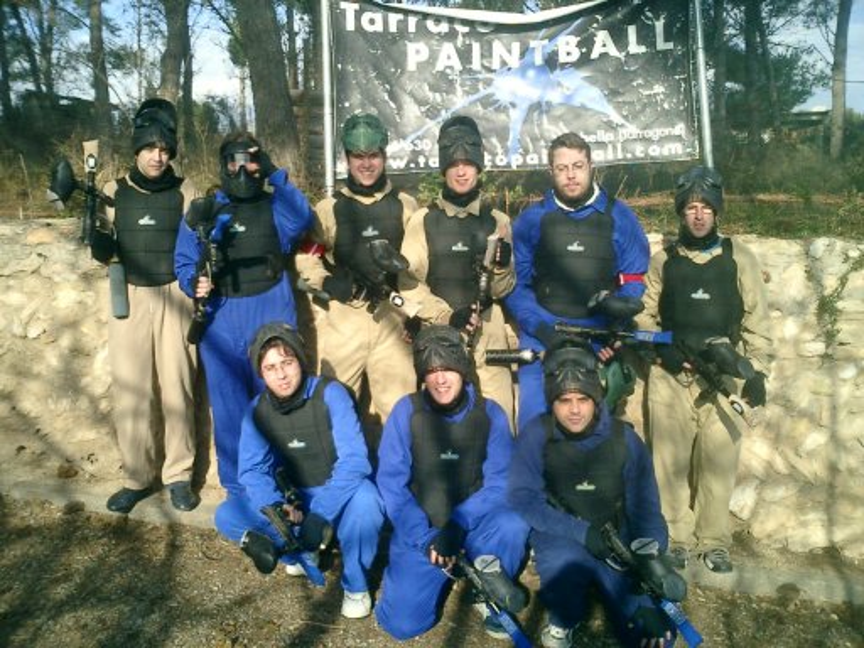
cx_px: 432
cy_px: 324
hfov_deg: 51.4
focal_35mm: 36
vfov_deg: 39.7
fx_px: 899
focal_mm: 7.5
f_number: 3.2
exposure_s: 1/640
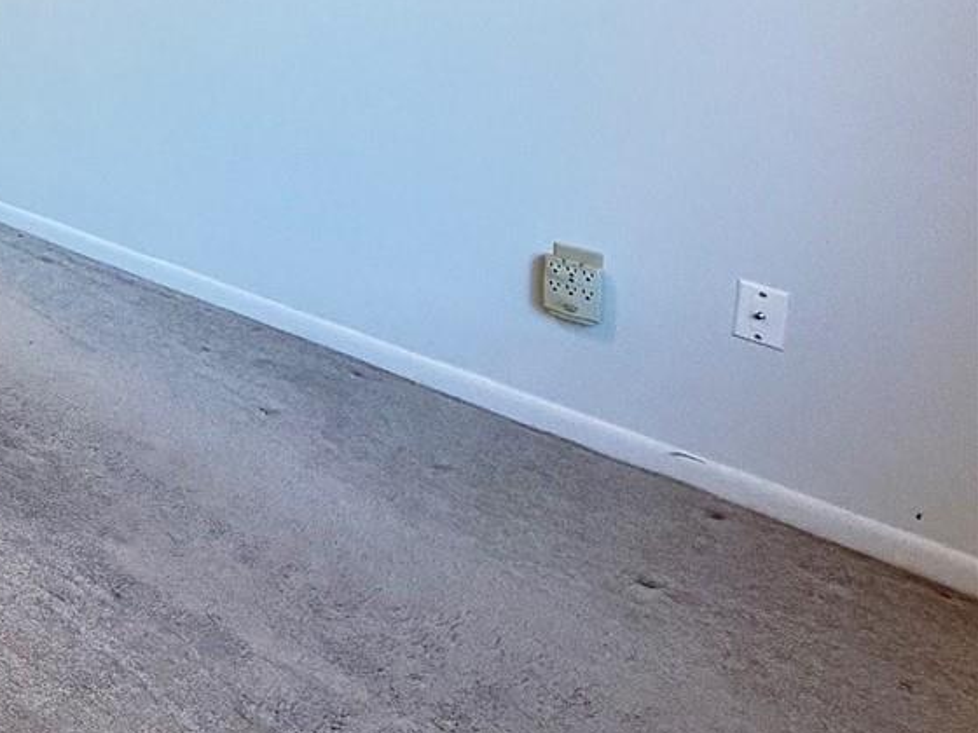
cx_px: -417
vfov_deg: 30.7
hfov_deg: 30.7
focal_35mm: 40
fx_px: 1130
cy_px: -136
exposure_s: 1/60
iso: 400
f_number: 2.2
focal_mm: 2.22
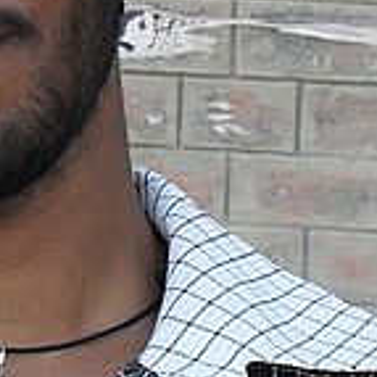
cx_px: -66
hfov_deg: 10.0
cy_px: -29
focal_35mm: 173
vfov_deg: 10.0
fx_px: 2132
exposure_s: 1/180
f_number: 3.2
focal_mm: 6.3
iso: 100
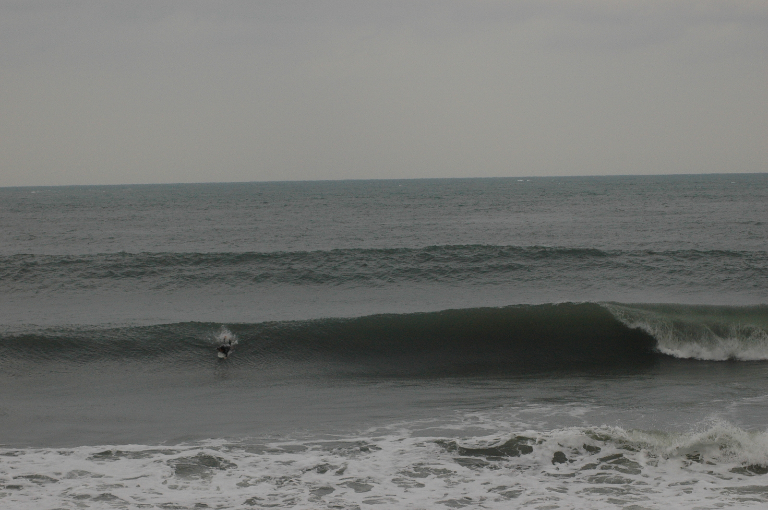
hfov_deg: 19.5
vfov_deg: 13.0
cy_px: 255
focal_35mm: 105
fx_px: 2237
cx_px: 384
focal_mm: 70
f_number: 7.1
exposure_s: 1/200
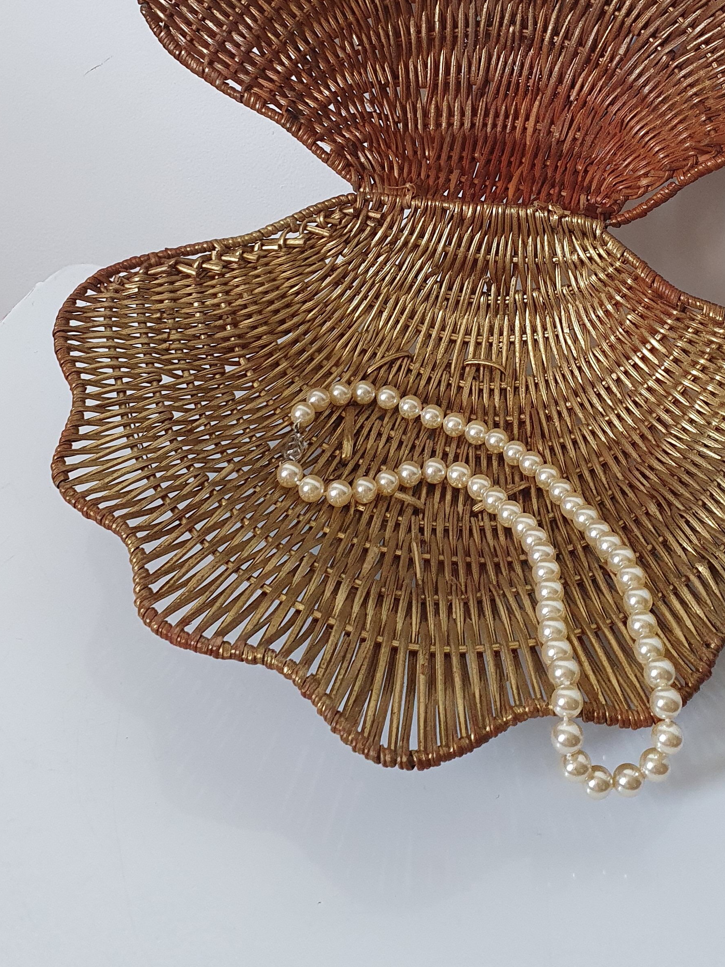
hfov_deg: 32.7
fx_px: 1229
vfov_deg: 41.3
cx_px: 453
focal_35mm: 44
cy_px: 208
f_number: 2.4
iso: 250
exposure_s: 1/40
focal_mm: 4.32
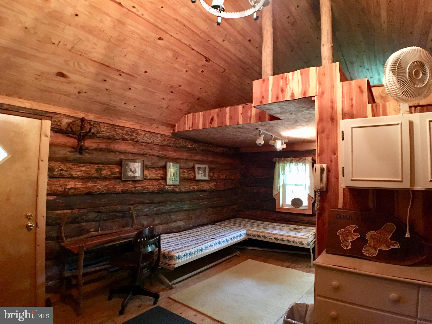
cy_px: 162
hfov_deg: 61.7
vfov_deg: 48.2
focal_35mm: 29
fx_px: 362
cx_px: 216
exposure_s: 1/4
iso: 100
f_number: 2.2
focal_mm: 4.15
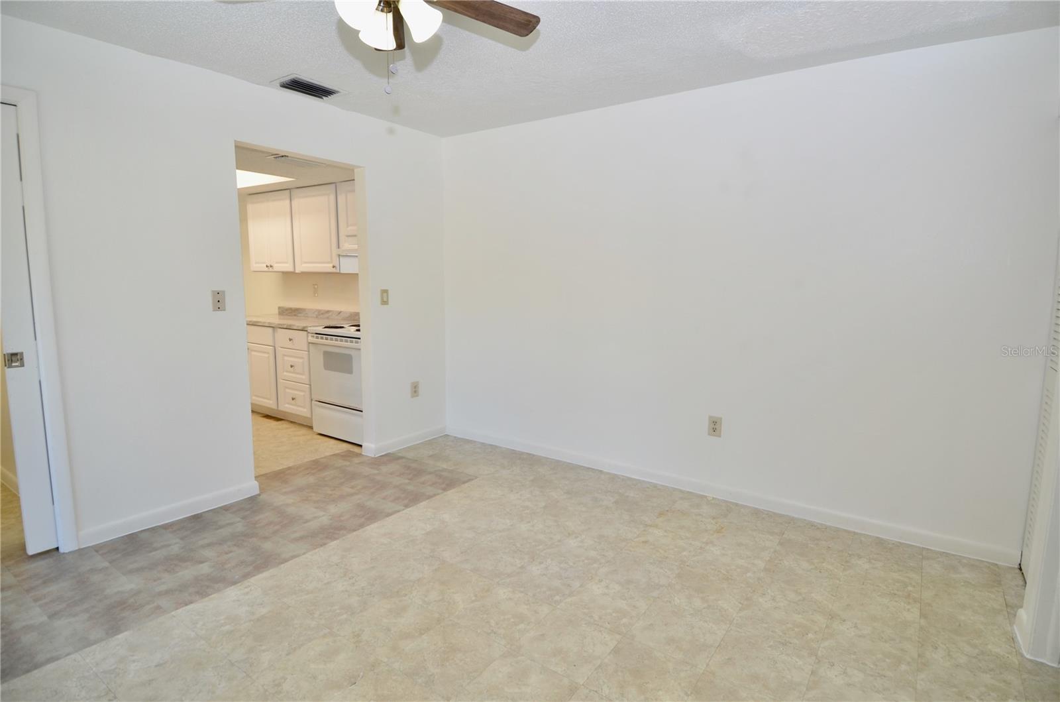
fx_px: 529
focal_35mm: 18
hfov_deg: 90.1
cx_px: 530
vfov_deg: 67.1
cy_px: 351
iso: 200
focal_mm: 12
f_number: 5
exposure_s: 1/100
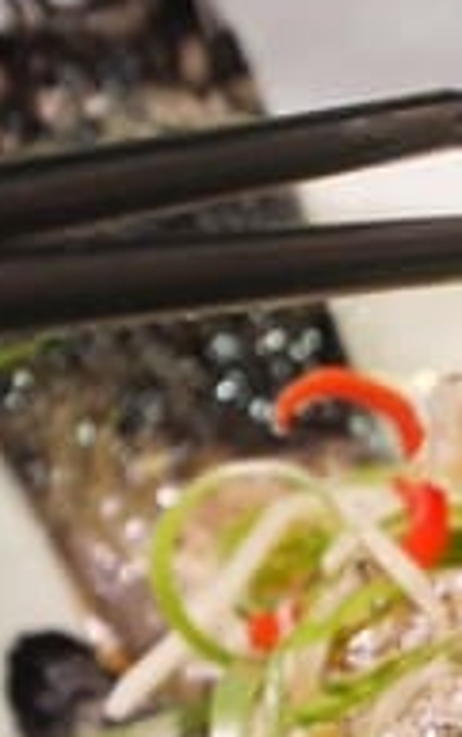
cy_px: 729
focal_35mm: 234
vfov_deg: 8.9
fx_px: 4704
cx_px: 1247
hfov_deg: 5.4
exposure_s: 1/80
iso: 2000
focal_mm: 32
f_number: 5.6
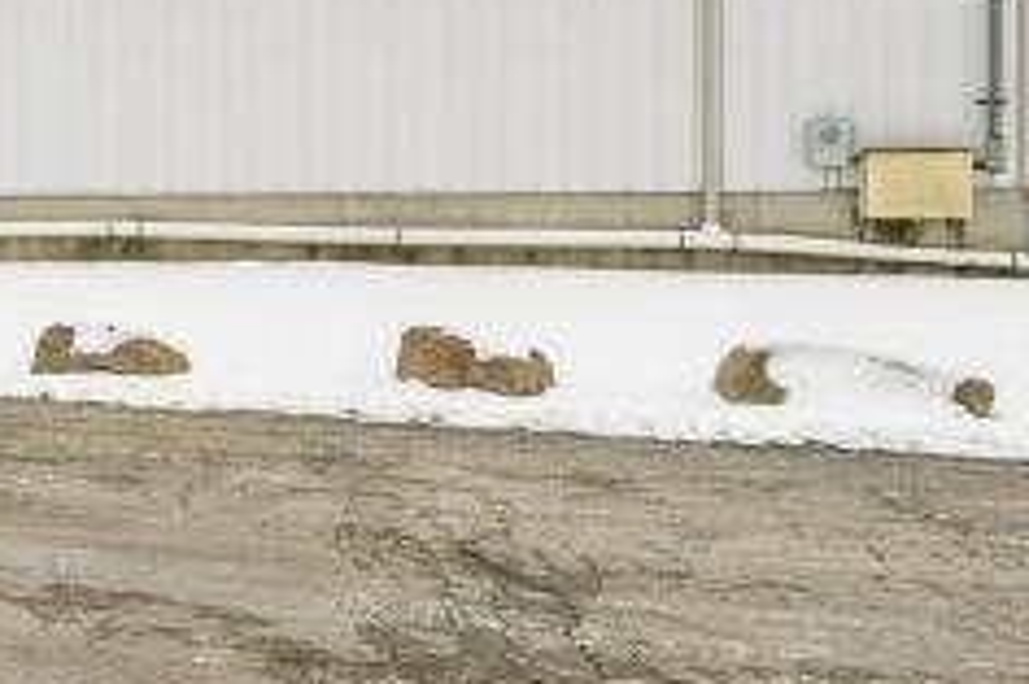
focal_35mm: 55
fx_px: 1571
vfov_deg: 23.8
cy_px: 44
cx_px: -506
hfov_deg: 26.5
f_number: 8
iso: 200
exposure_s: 1/200
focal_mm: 12
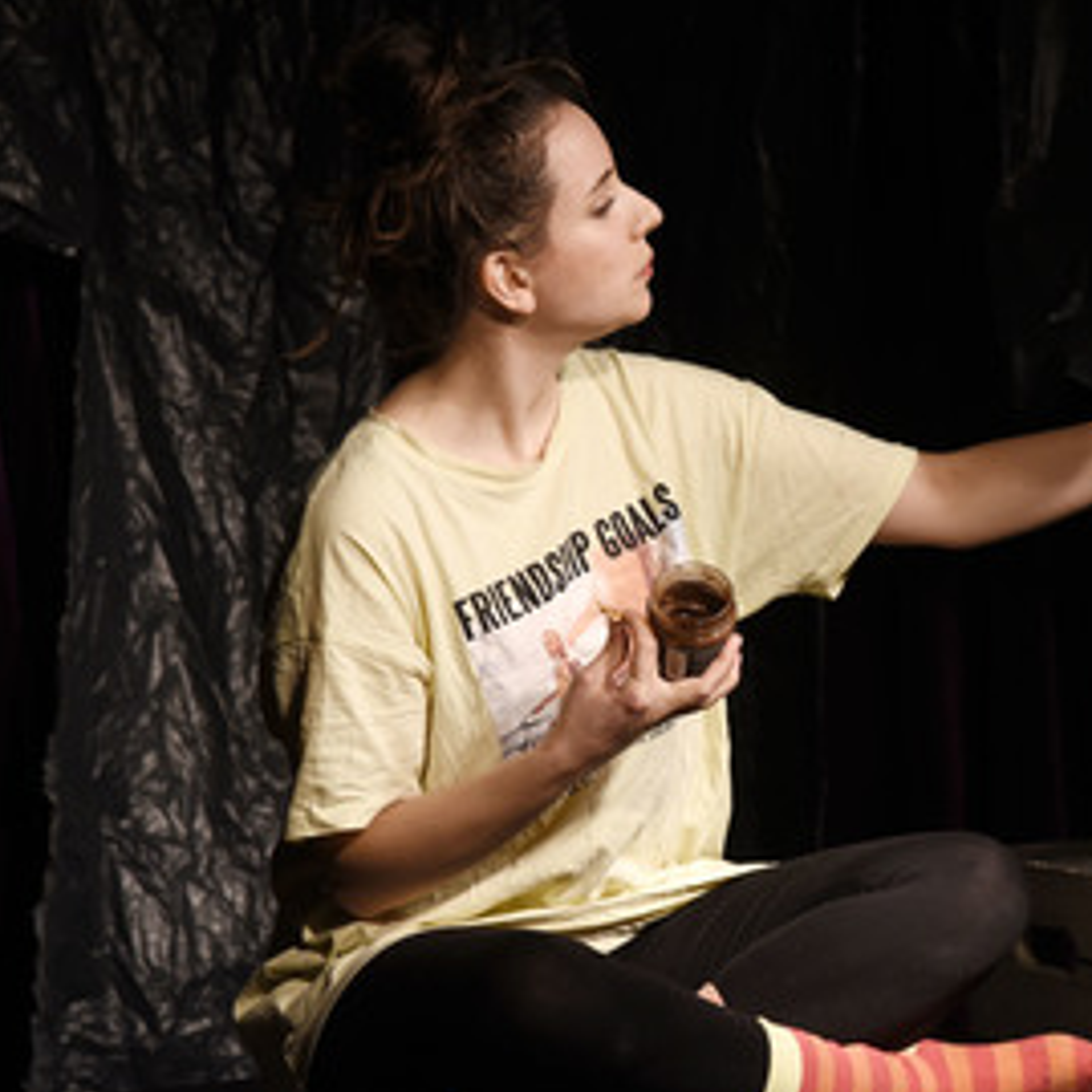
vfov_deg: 10.2
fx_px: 6103
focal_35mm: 171
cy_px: 495
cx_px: 802
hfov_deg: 10.2
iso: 640
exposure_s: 1/60
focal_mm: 120
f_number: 6.3
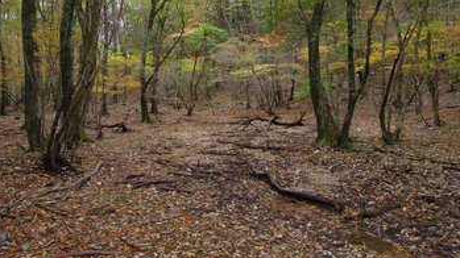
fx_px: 366
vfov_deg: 38.6
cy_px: 91
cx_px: 217
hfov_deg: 64.3
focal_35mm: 30
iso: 160
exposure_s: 1/50
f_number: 2.8
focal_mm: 4.3
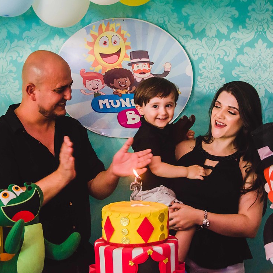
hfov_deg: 26.1
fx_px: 589
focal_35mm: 66
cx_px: 140
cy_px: 141
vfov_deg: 26.1
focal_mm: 32
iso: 1000
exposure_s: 1/100
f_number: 4.2
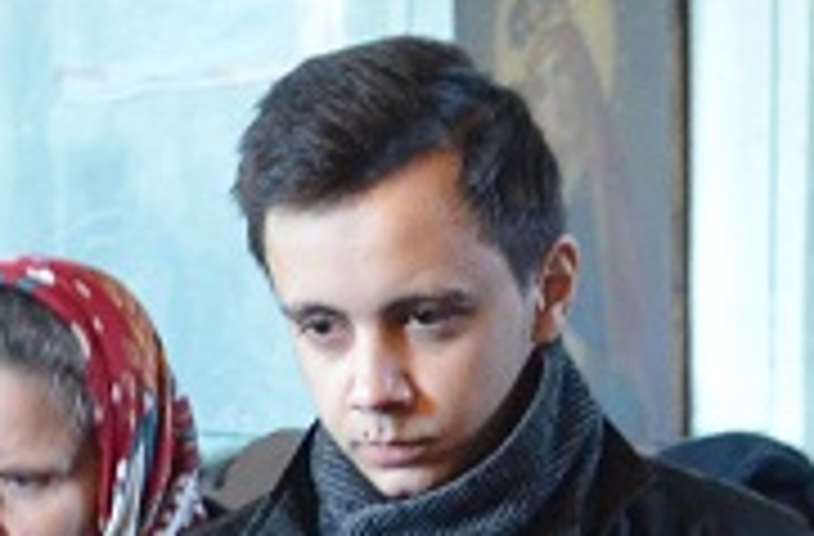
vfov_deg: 6.3
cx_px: 589
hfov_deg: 9.9
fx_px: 4713
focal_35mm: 209
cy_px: 1149
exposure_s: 1/30
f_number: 3.8
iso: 2200
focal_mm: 21
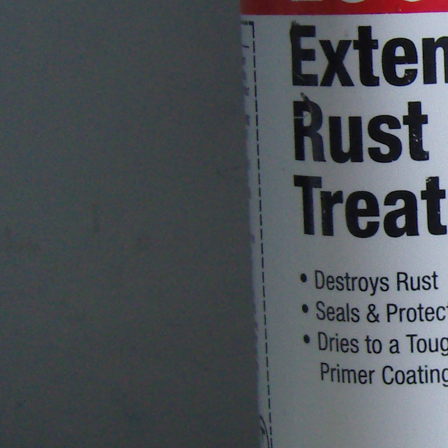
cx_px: 619
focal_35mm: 105
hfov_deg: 15.6
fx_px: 1537
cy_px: 184
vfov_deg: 16.6
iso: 200
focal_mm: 7.3
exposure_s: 1/30
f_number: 2.8
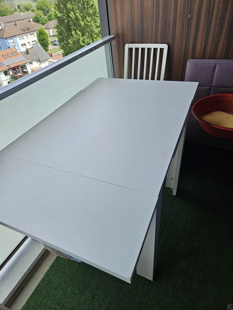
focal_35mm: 23
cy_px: 155
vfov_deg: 73.9
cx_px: 116
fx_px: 206
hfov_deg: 58.9
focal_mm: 5.4
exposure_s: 1/569
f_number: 1.8
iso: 32
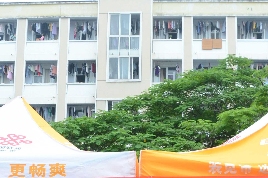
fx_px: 594
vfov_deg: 16.5
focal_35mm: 80
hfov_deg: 25.4
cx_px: 159
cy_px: 195
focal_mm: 18
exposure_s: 1/200
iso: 800
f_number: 7.1
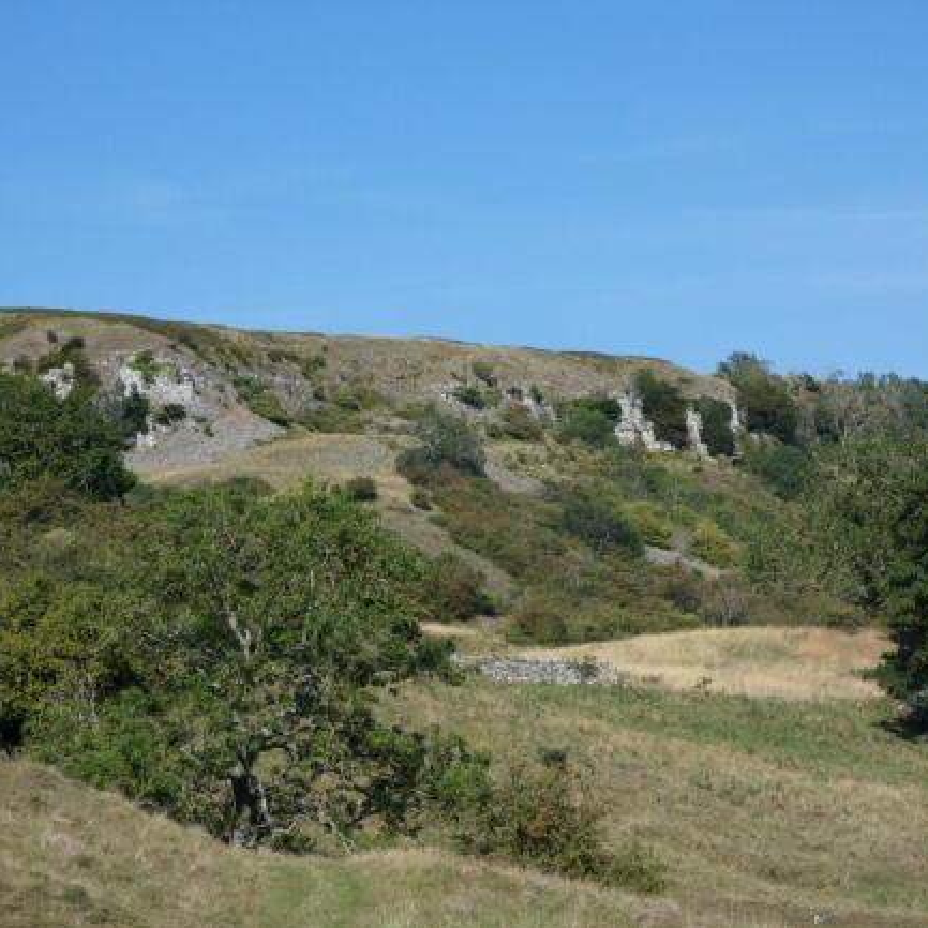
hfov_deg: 16.3
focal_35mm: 107
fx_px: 3245
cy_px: 466
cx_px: 415
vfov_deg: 16.3
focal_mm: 16
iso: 80
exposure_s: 1/500
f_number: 4.7
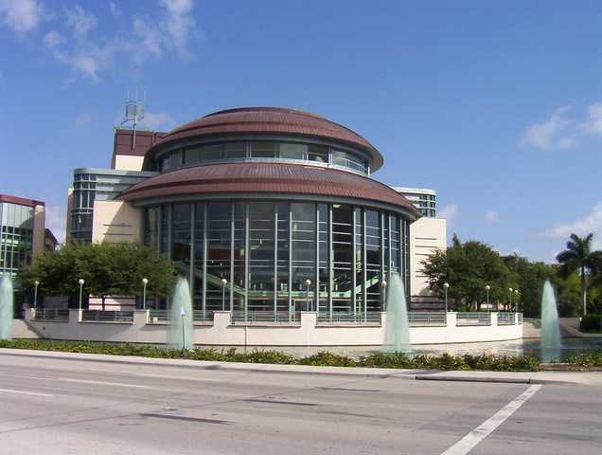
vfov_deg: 39.8
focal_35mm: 36
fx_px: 627
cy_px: 228
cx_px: 301
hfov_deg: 51.3
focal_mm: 5.54
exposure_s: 1/1121
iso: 100
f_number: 5.24
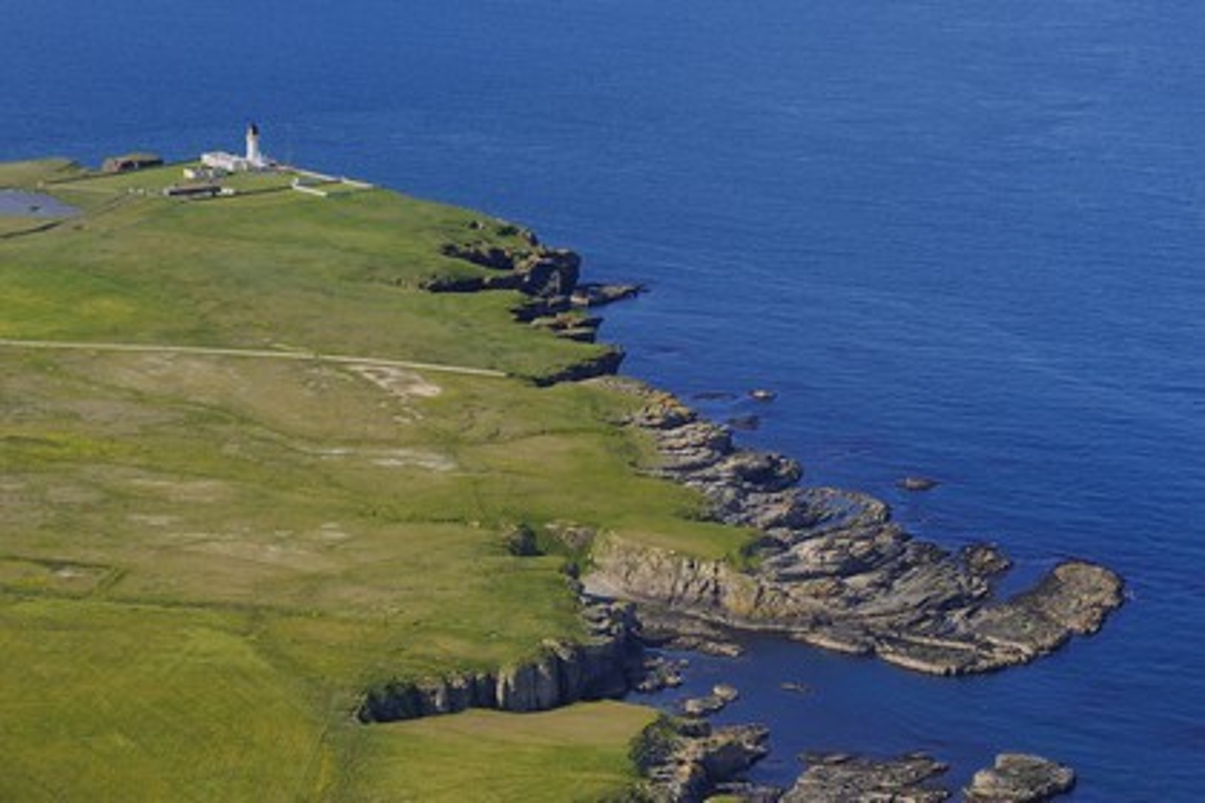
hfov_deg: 19.5
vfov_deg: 13.0
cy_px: 402
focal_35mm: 105
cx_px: 602
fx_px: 3514
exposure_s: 1/800
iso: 400
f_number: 7.1
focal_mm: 105
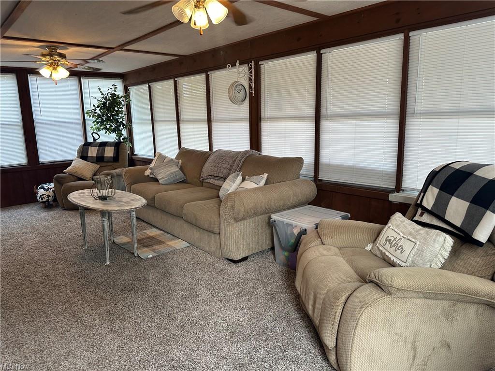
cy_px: 186
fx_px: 343
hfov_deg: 71.6
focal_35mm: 24
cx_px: 248
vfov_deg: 56.8
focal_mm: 6.86
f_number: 1.78
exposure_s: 1/120
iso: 125
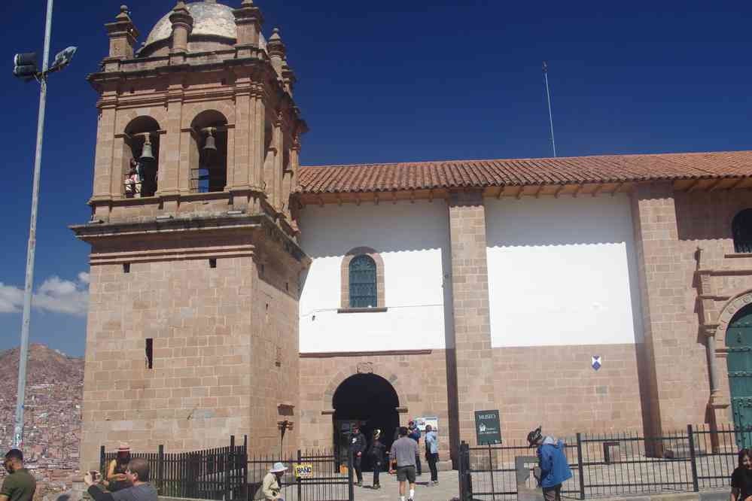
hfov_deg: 53.1
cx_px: 376
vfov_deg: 36.9
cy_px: 250
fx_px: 752
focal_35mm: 36
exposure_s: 1/125
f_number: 11
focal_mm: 24
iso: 200
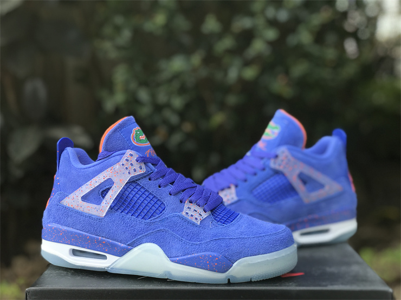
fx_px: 660
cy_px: 150
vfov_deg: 25.7
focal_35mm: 57
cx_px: 200
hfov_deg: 33.8
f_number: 2.8
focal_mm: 6.6
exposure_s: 1/100
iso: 20
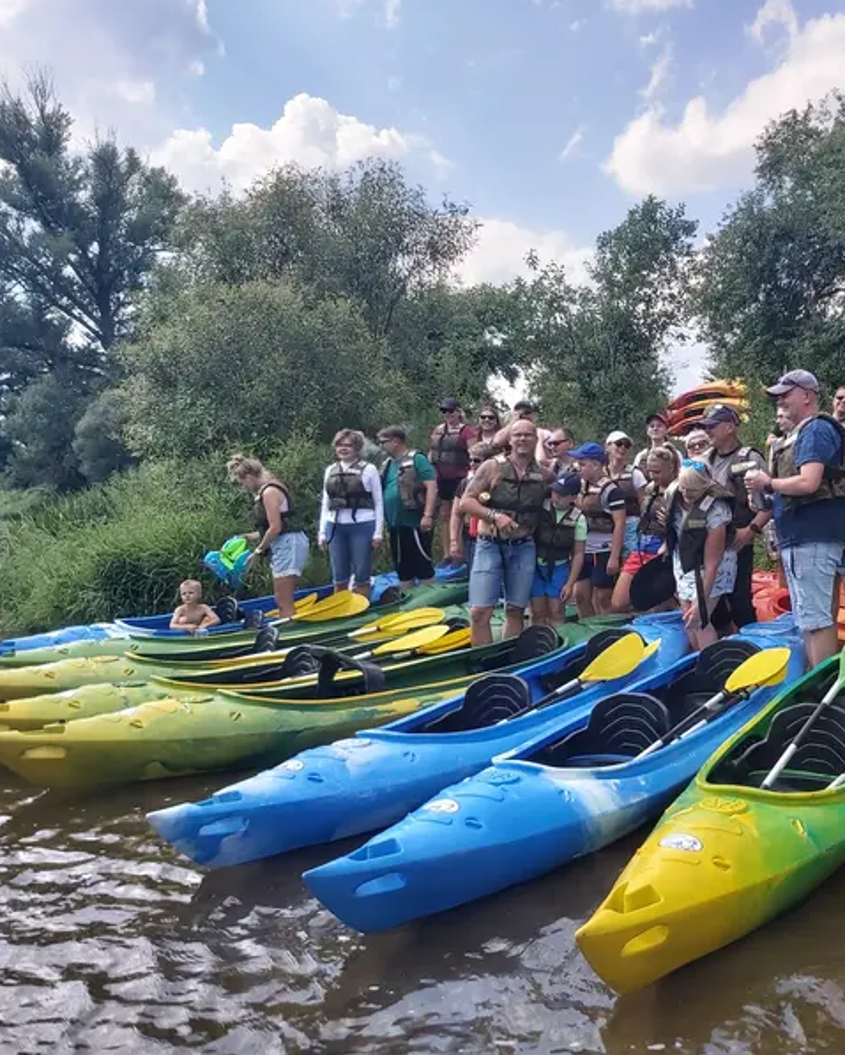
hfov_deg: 41.9
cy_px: 527
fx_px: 1062
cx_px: 647
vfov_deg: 52.8
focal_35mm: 34
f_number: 1.7
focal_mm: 3.92
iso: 64
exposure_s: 1/1295
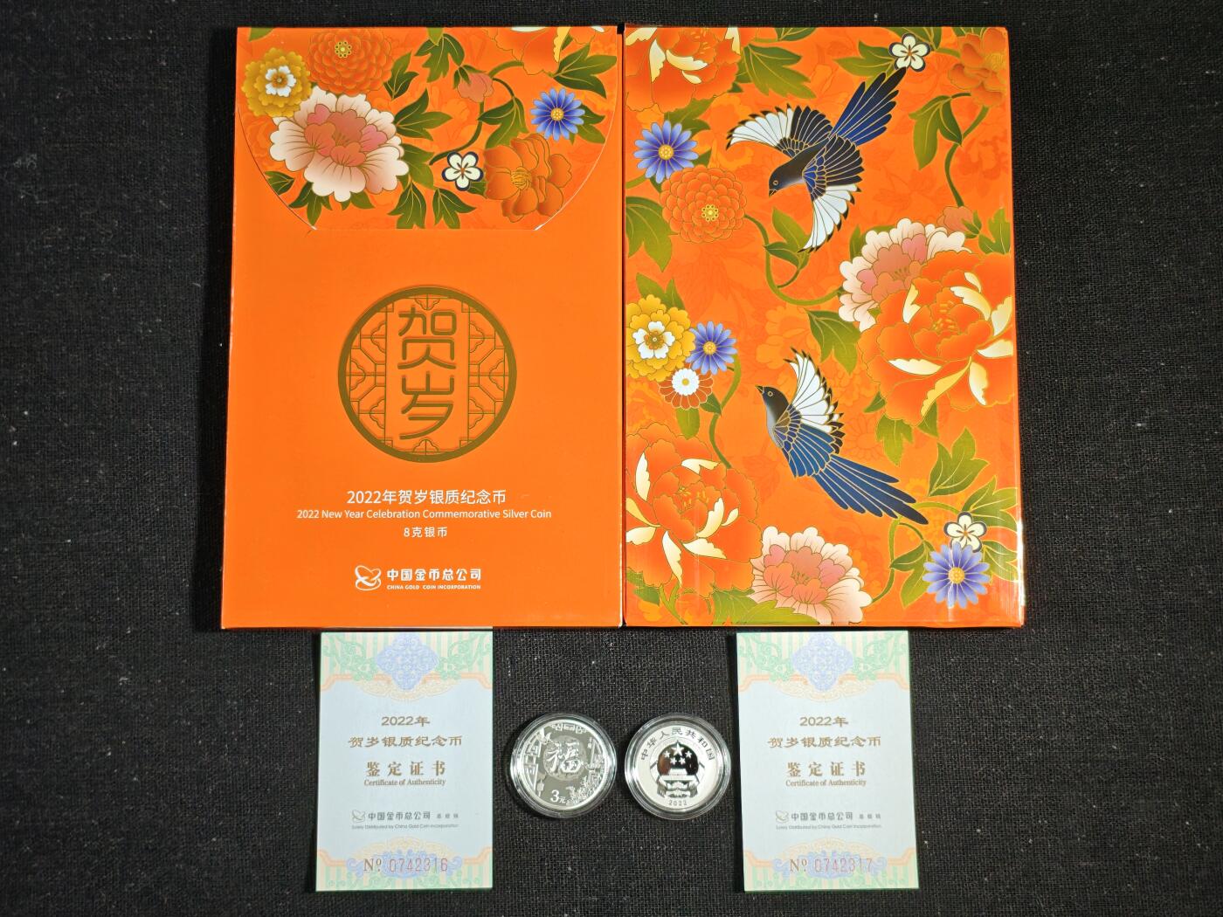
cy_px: 458
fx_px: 1873
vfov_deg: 27.5
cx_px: 612
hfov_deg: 36.2
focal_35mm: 53
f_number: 1.5
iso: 50
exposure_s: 1/231
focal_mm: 4.94
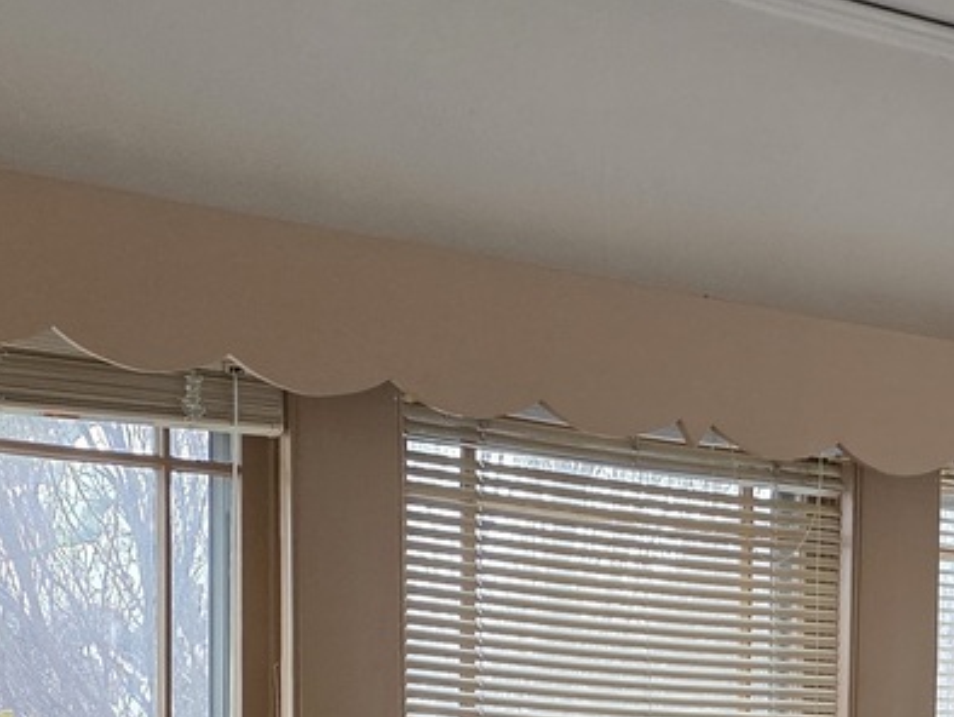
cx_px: 843
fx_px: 2316
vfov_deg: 16.3
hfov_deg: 22.7
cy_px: 1027
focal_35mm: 84
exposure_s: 1/180
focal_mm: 6.3
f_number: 1.7
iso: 200
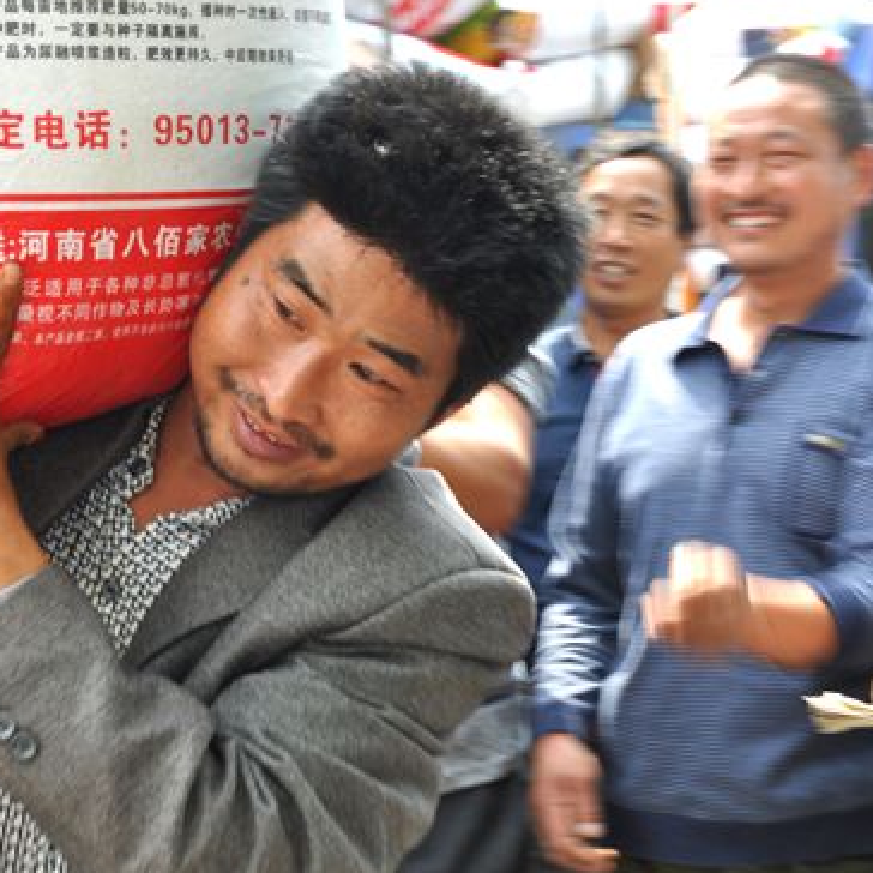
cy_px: 411
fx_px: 2397
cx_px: 221
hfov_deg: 20.5
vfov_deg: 20.6
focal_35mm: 84
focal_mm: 40
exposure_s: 1/50
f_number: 8
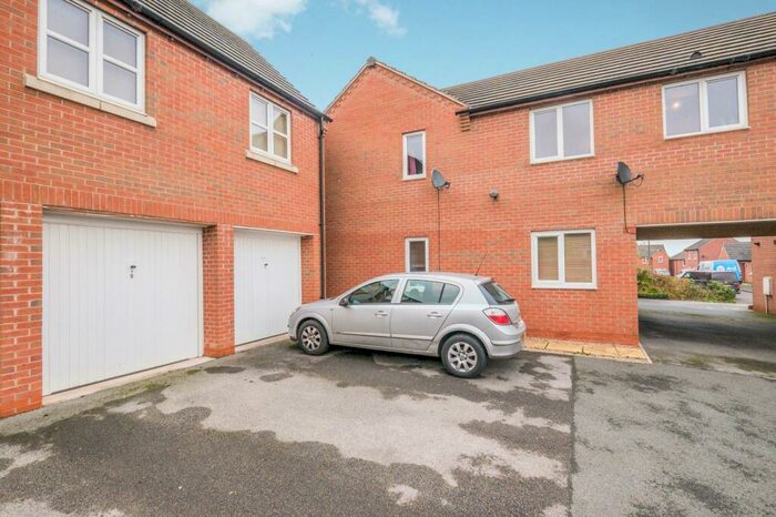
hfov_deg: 93.3
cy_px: 258
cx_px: 388
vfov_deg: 70.4
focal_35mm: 17
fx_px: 366
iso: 1250
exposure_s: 1/30
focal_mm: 11
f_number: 11
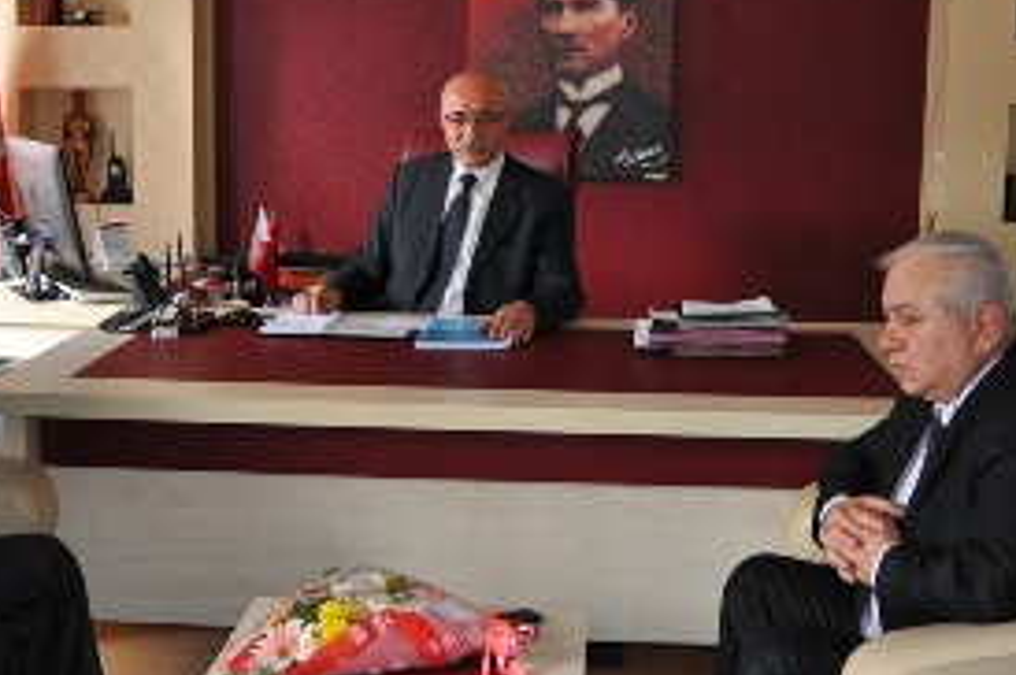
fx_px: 1381
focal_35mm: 49
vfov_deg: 27.4
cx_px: 504
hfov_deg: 40.4
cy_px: 260
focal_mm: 20
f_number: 3.5
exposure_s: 1/125
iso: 800
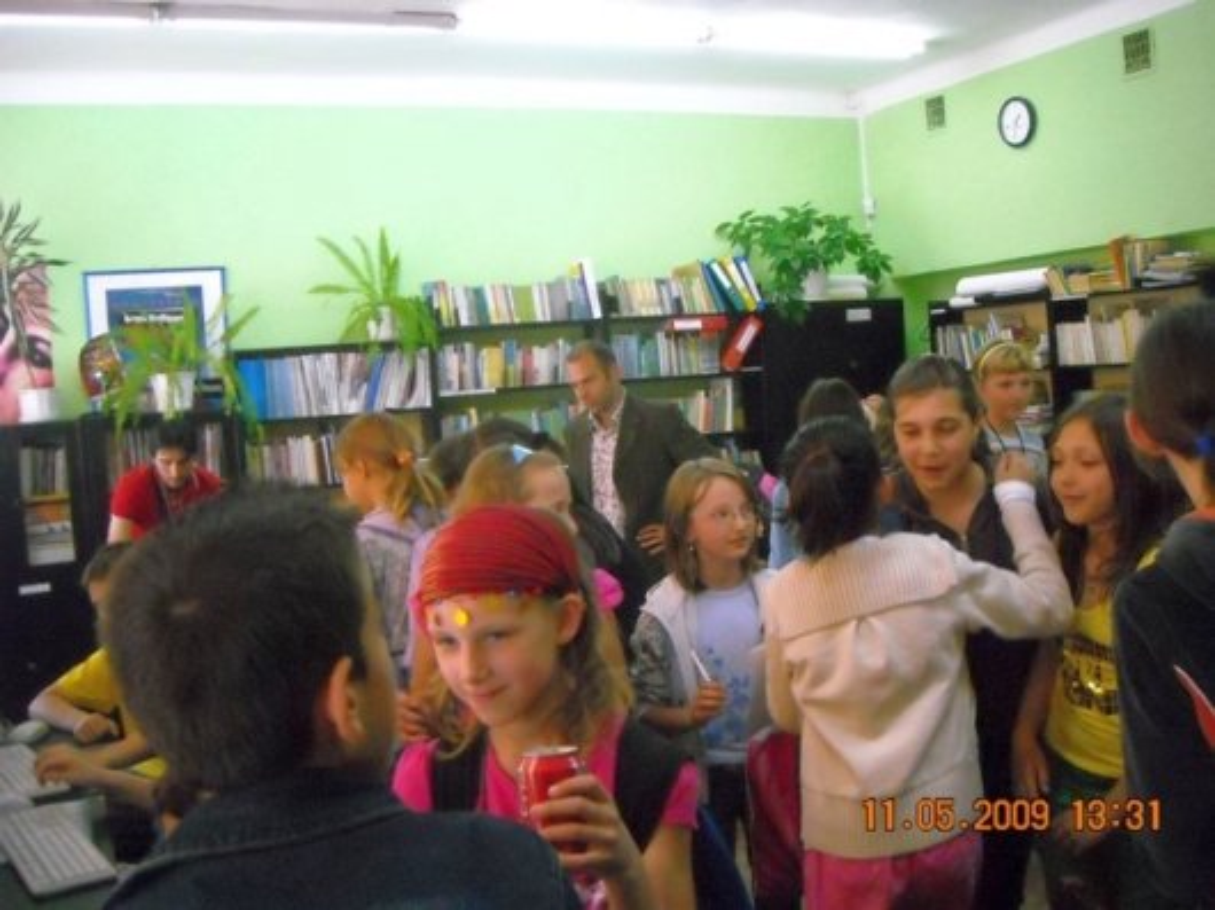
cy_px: 455
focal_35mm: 35
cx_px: 608
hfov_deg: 52.6
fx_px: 1228
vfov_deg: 40.7
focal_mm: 5.7
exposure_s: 1/135
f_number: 2.8
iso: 800
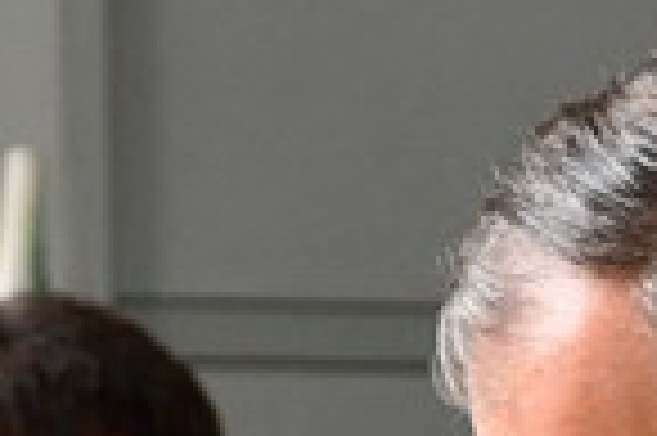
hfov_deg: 3.1
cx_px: 1408
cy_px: 1297
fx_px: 11886
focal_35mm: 652
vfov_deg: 2.1
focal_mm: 62
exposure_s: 1/250
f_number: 5
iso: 1400
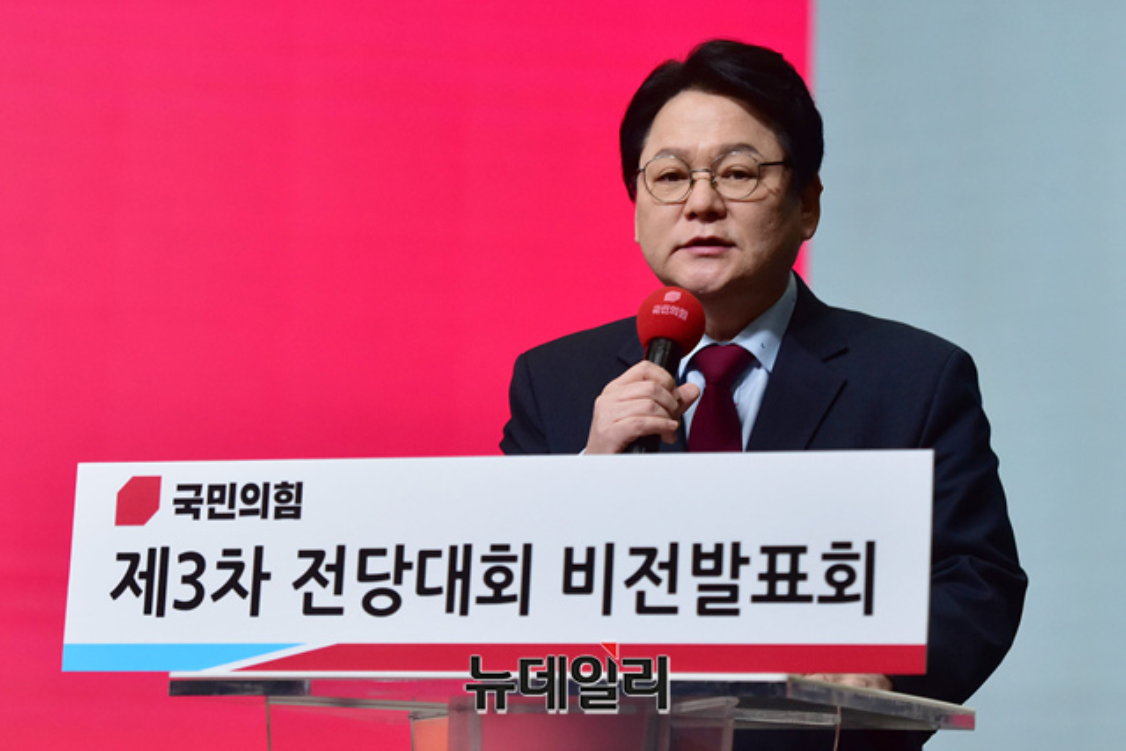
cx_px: 563
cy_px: 376
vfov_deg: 11.4
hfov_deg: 17.1
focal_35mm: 120
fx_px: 3754
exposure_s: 1/320
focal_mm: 120
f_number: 2.8
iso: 1250
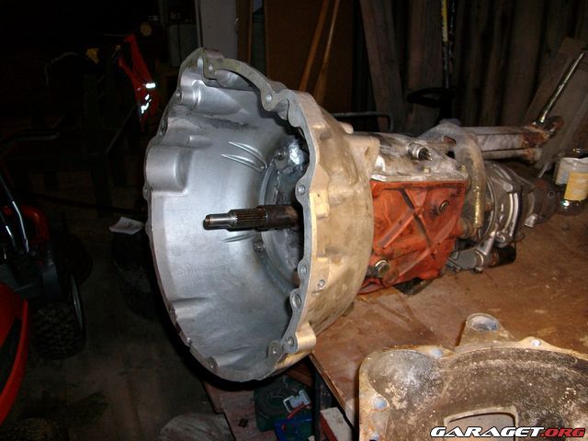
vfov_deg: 44.2
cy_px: 220
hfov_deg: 56.8
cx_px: 294
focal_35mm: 32
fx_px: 544
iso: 125
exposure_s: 1/40
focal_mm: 5.7
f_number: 2.9
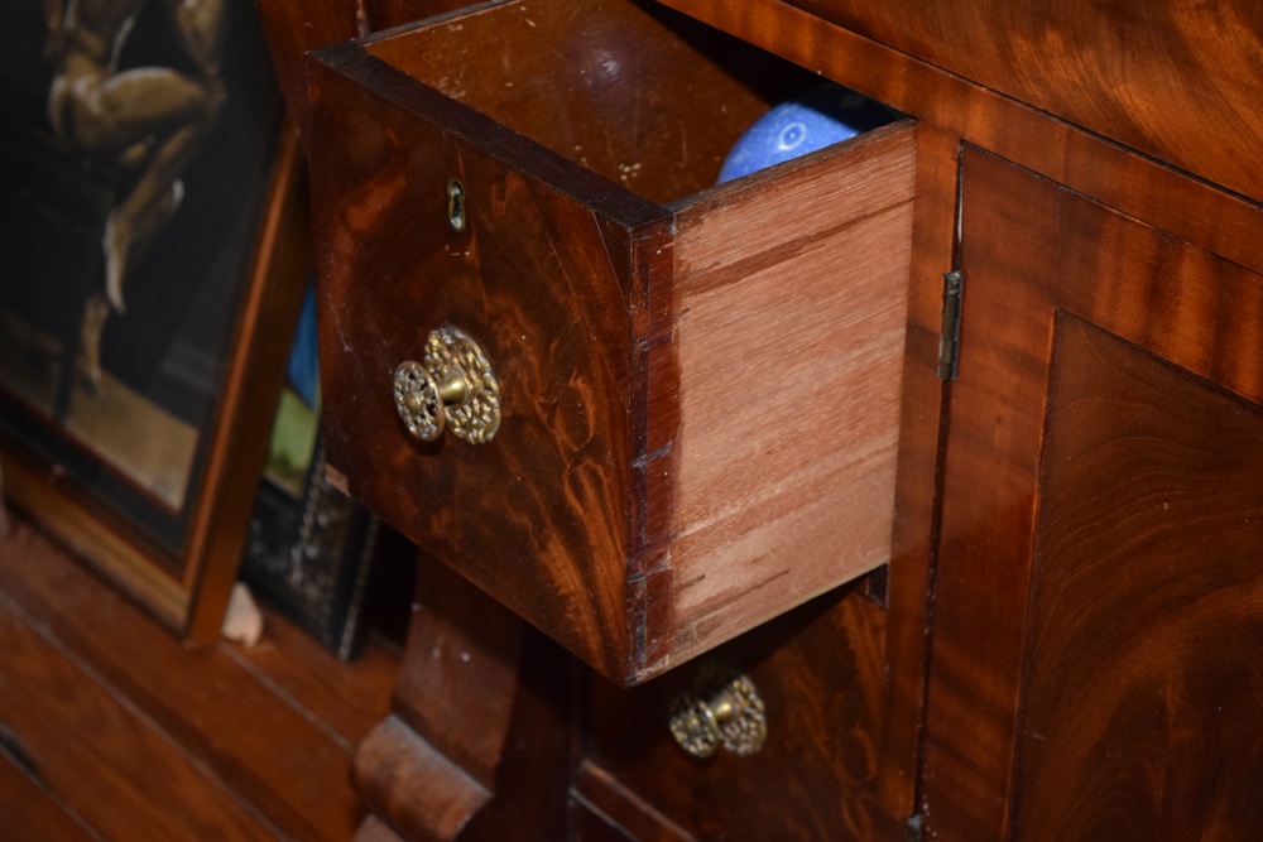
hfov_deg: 24.6
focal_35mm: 82
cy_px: 421
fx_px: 2895
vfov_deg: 16.6
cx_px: 632
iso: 2200
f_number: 5.6
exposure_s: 1/60
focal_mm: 55
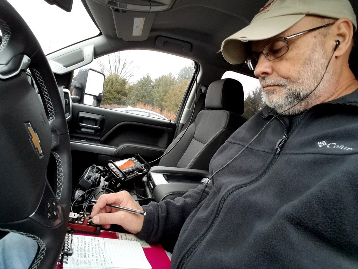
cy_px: 134
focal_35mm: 21
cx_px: 179
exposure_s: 1/30
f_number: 1.7
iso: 64
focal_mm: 2.1
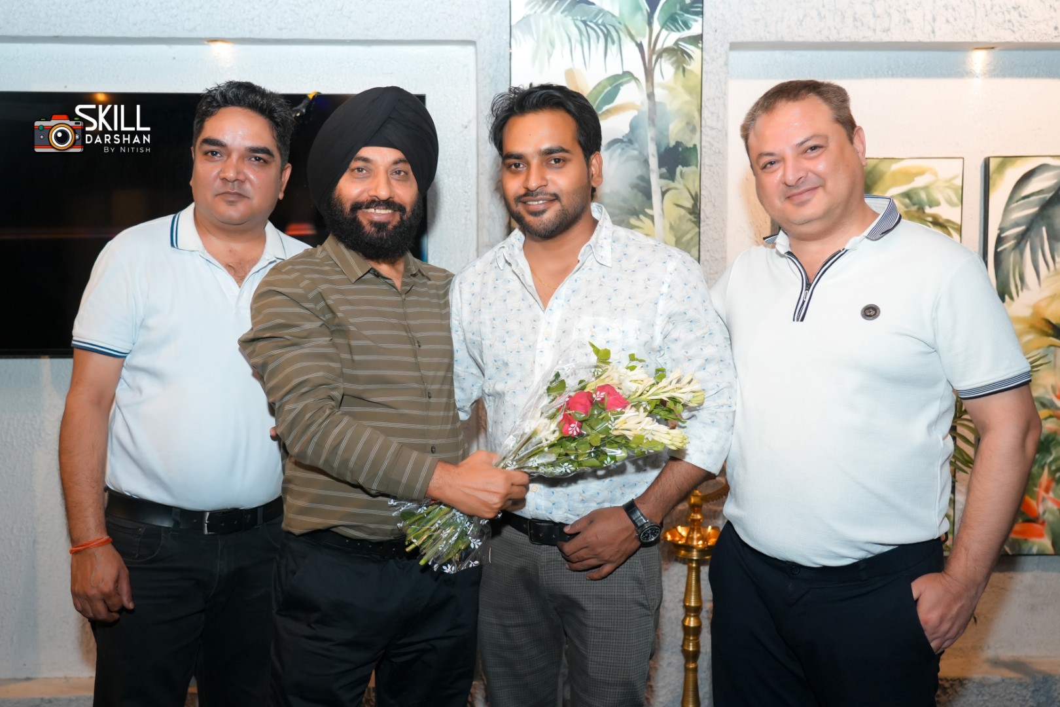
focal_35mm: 32
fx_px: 942
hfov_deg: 58.7
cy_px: 354
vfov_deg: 41.1
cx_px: 530
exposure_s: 1/160
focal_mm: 32
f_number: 4
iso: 1250
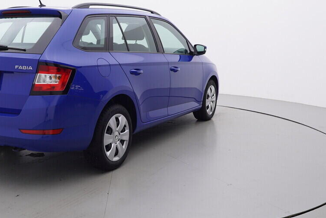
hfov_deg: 44.8
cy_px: 94
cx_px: 108
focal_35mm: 43
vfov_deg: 31.2
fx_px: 389
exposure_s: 1/80
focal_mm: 15
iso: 200
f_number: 5
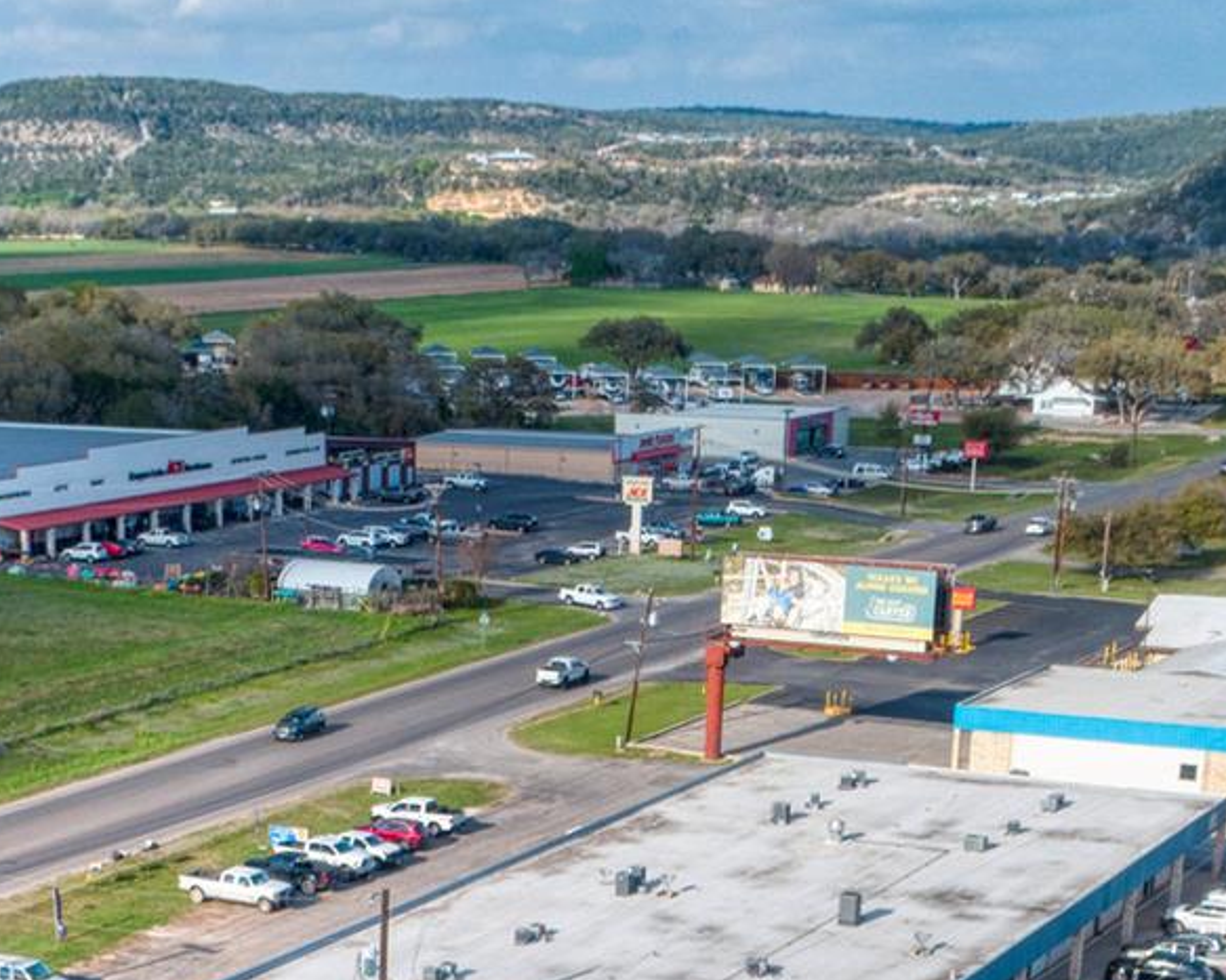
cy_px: 1315
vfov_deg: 18.0
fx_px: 2866
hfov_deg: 23.8
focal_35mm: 79
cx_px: 269
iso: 100
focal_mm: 8.8
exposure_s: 1/200
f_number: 4.5
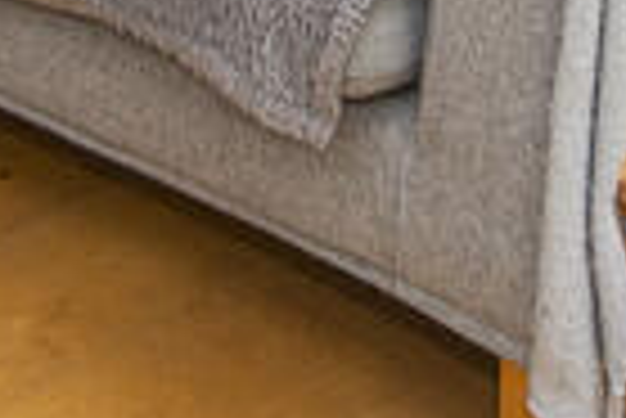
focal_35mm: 103
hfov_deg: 18.9
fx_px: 1793
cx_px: -95
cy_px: -872
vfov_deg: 9.8
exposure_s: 1/125
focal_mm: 14
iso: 250
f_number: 6.3
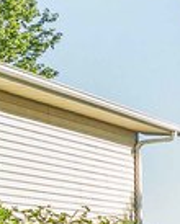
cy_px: 46
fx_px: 884
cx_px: 1210
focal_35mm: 133
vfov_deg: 14.4
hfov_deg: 4.5
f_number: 10
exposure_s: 1/80
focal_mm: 12
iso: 200
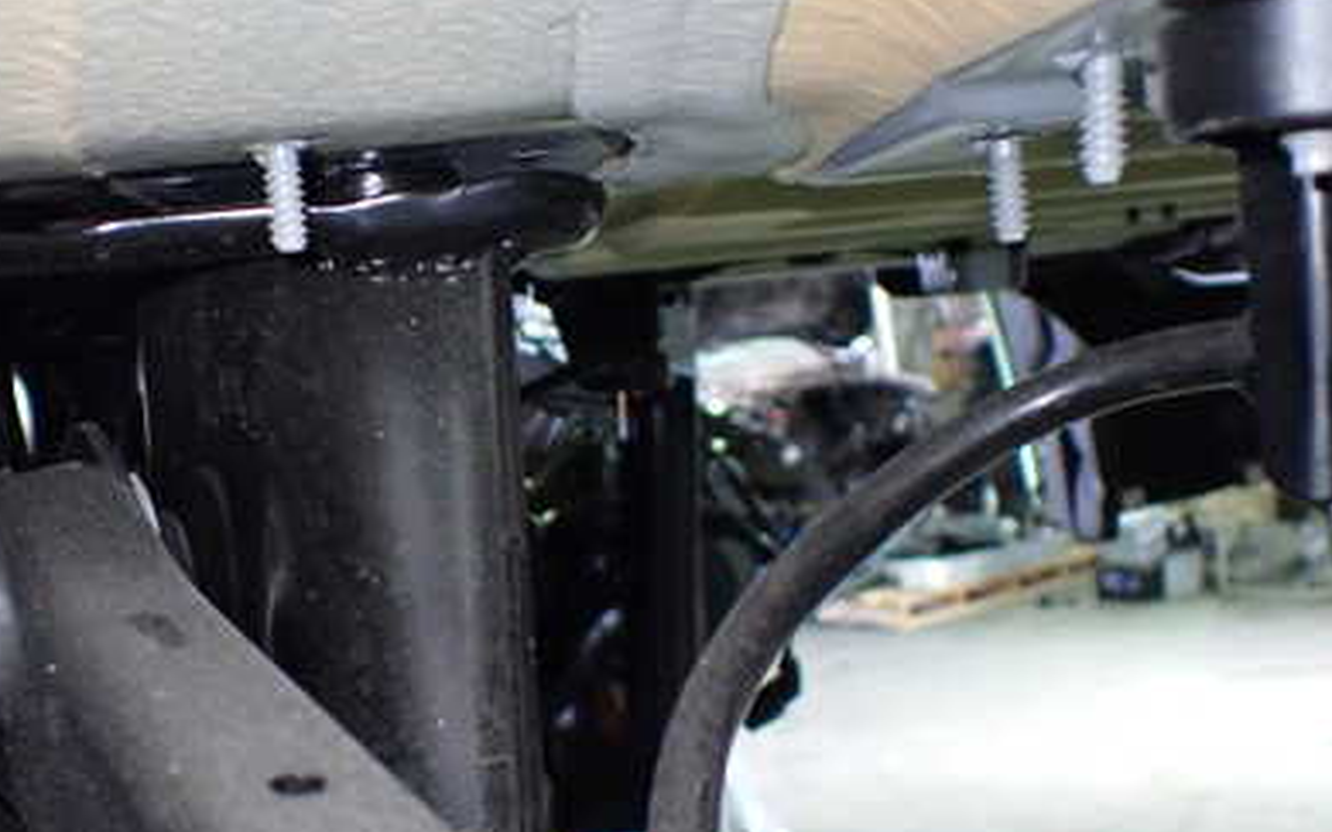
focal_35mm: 49
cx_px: 425
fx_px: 1779
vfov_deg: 26.3
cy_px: 449
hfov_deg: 40.5
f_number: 2.3
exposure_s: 1/40
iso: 800
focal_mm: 5.4
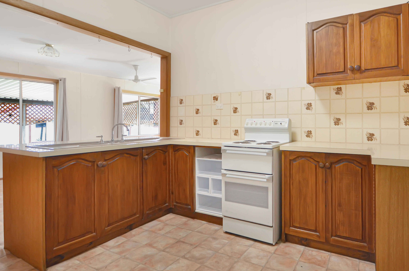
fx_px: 215
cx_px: 239
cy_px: 129
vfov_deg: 64.3
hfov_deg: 86.3
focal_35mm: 19
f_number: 4
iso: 500
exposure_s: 1/60
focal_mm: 10
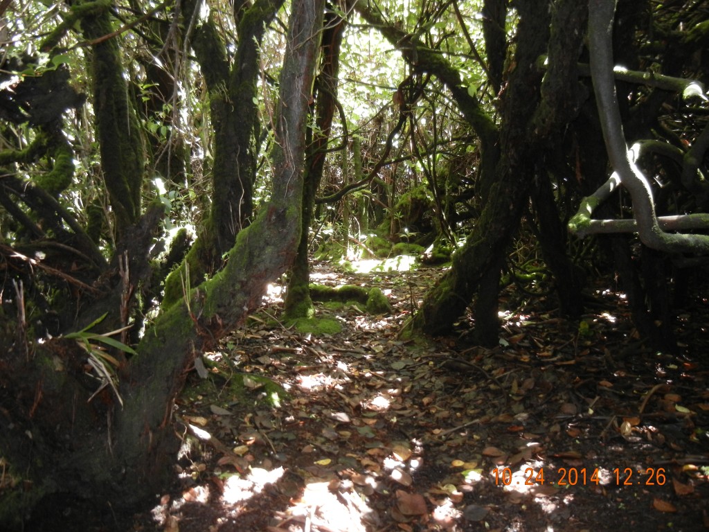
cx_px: 354
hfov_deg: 60.0
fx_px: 614
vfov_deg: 46.8
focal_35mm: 30
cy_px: 266
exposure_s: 1/21.8
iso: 400
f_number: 3.5
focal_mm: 5.4
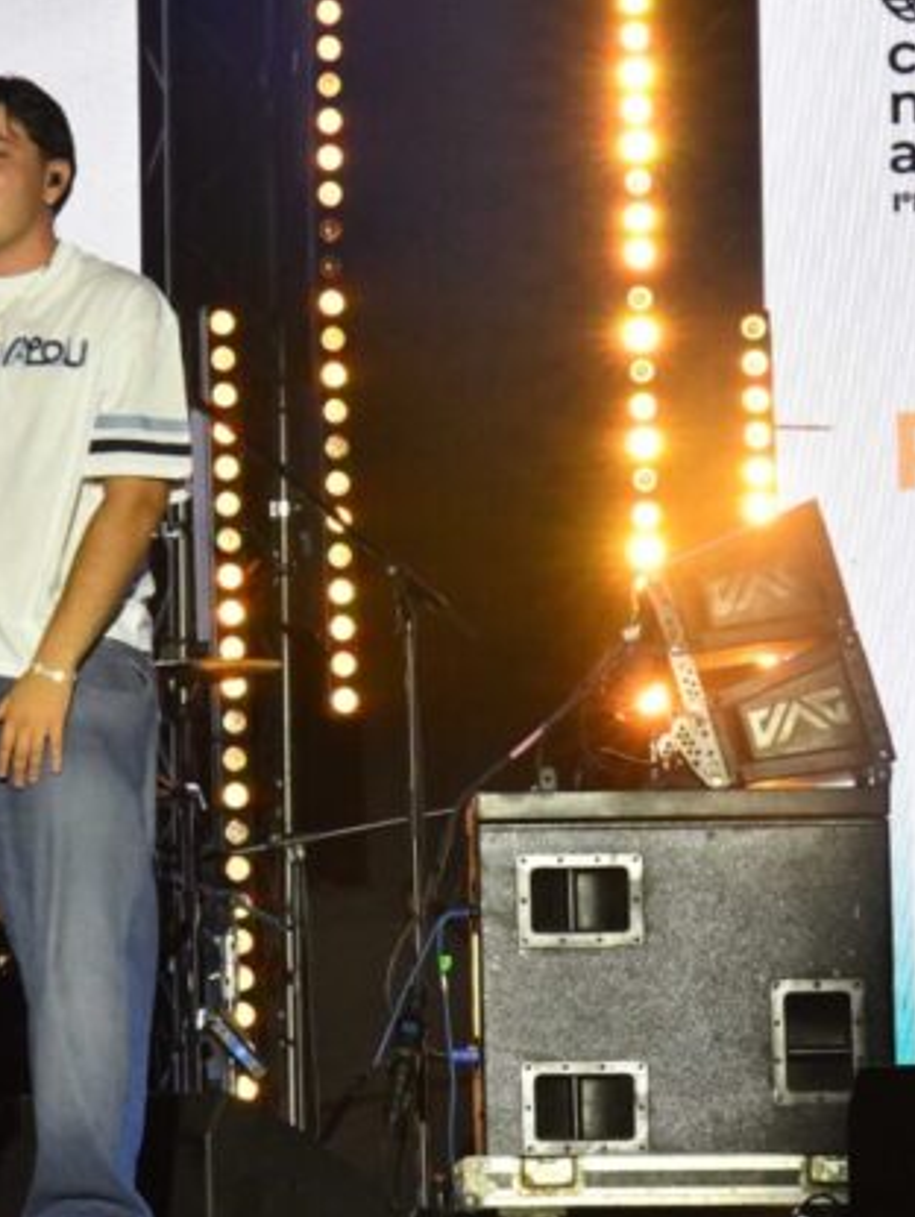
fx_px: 10627
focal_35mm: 302
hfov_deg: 4.9
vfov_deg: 6.6
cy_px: 616
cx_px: 129
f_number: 18
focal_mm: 145
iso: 8000
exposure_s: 1/160
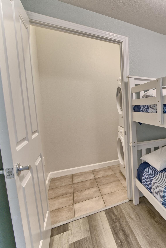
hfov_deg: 45.2
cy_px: 127
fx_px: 145
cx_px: 182
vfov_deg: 81.2
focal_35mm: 21
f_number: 8
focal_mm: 12
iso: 500
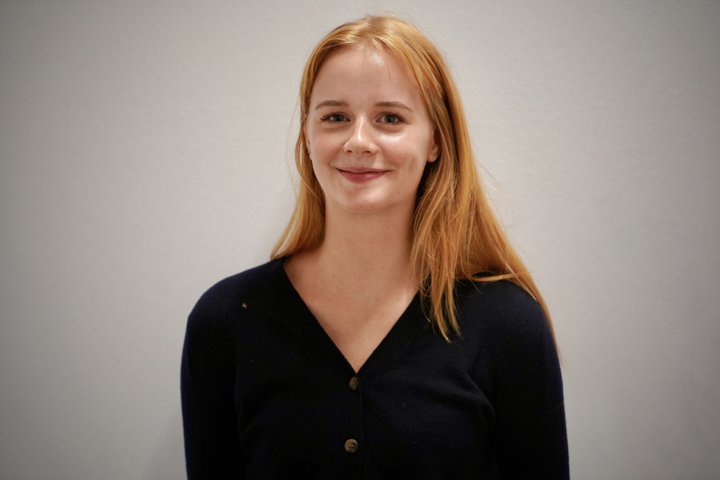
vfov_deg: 19.5
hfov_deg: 28.8
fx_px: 1400
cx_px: 360
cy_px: 240
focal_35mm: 70
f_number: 4
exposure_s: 1/160
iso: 3200
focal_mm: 70
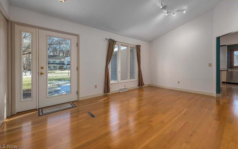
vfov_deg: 74.6
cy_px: 67
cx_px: 120
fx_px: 97
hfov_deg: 101.5
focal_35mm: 15
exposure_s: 1/60
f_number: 9
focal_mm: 14
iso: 200
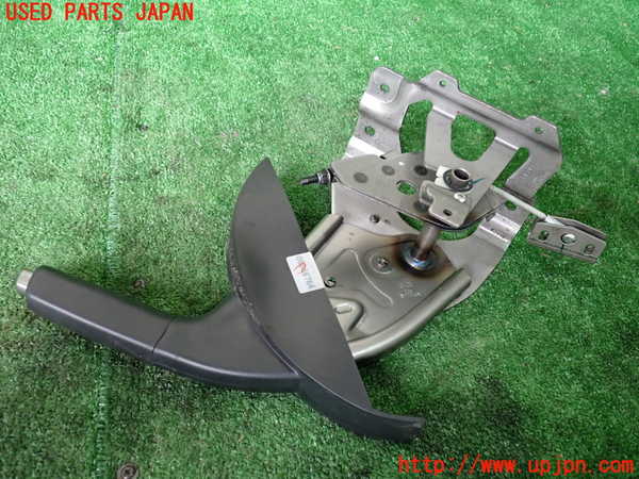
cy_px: 240
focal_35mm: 30
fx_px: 554
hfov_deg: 60.0
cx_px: 320
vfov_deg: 46.8
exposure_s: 1/80
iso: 800
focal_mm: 5.4
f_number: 2.3
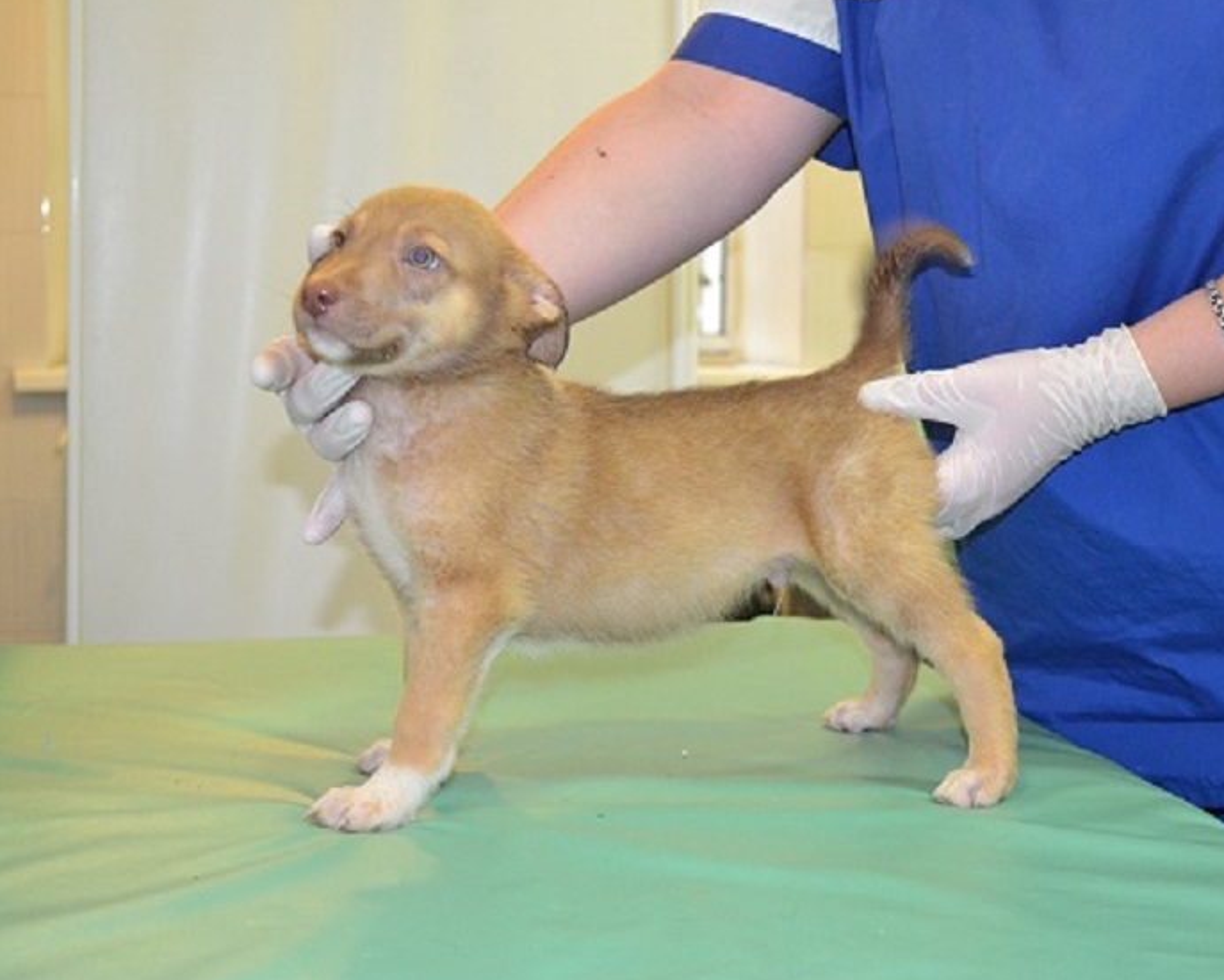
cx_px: 714
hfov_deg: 31.9
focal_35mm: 59
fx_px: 2138
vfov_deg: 25.8
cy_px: 467
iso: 1800
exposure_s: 1/60
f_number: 4.8
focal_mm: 32
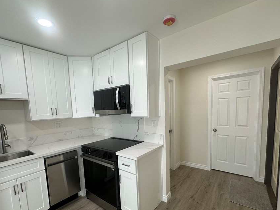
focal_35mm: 17
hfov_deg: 91.0
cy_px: 124
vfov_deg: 74.1
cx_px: 137
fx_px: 137
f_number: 2.2
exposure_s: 1/120
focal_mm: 2.22
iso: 100
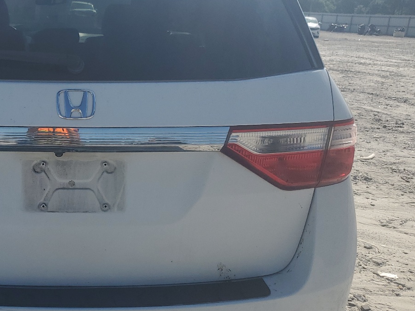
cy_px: 154
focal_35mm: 46
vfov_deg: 31.5
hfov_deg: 39.2
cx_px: 67
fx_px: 551
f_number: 1.5
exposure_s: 1/5000
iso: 50
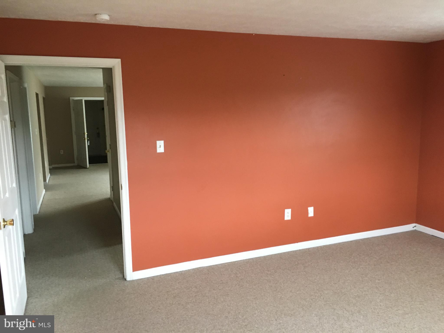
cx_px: 222
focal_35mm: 29
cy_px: 166
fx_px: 372
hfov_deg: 61.7
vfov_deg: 48.2
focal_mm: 4.15
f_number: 2.2
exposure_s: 1/24
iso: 200
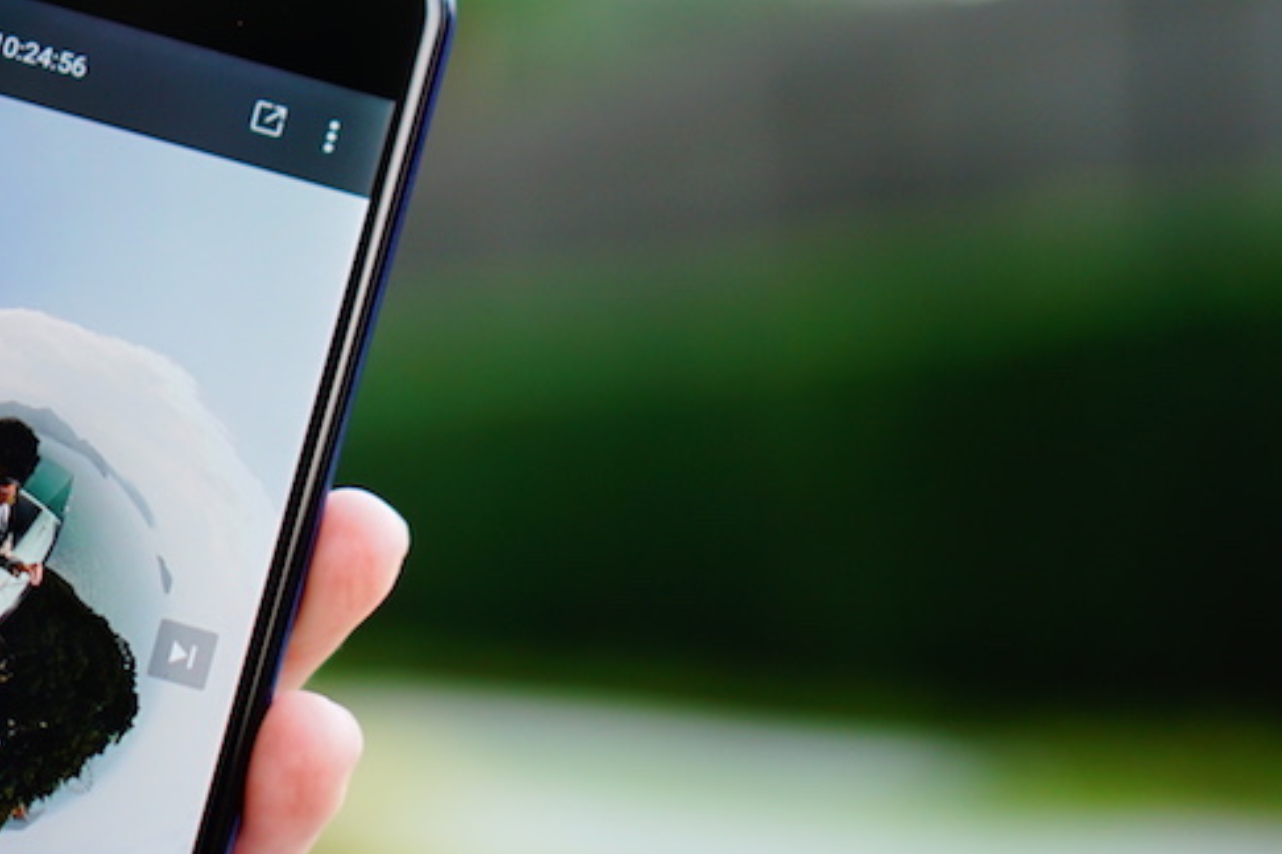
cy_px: 473
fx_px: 4925
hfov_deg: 14.5
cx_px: -66
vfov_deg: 9.9
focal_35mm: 138
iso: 100
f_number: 1.8
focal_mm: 35
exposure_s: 1/200
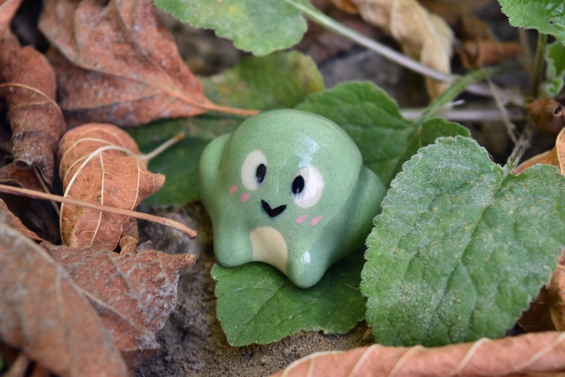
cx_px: 282
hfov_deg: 24.6
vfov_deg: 16.6
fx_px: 1295
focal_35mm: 82
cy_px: 188
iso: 500
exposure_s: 1/50
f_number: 8
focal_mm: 55
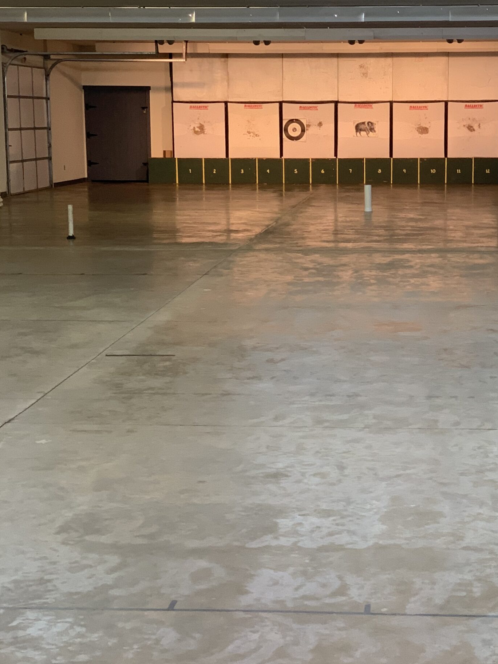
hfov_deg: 20.1
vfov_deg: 26.7
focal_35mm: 73
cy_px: 355
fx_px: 1400
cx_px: 343
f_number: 2.4
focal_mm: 6
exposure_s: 1/60
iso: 125
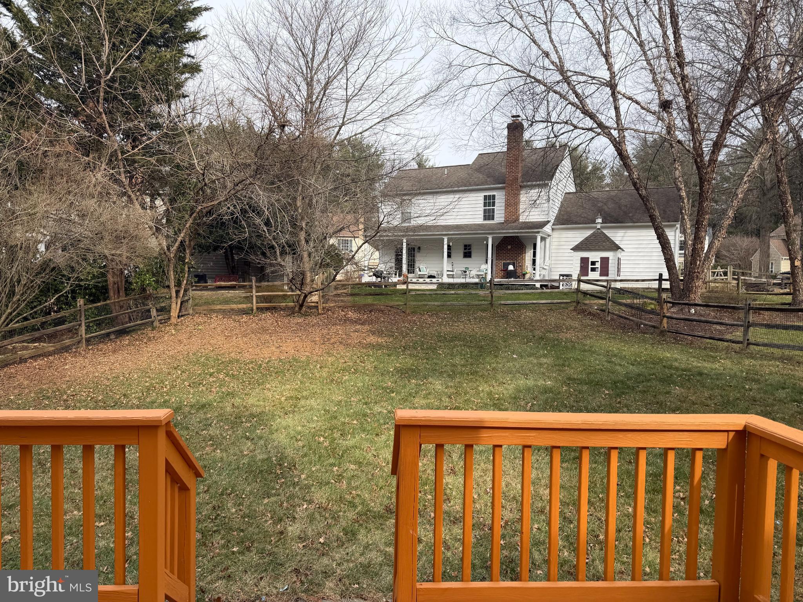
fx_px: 557
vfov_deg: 56.8
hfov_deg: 71.6
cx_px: 402
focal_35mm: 24
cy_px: 301
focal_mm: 6.76
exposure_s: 1/1493
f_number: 1.78
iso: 80
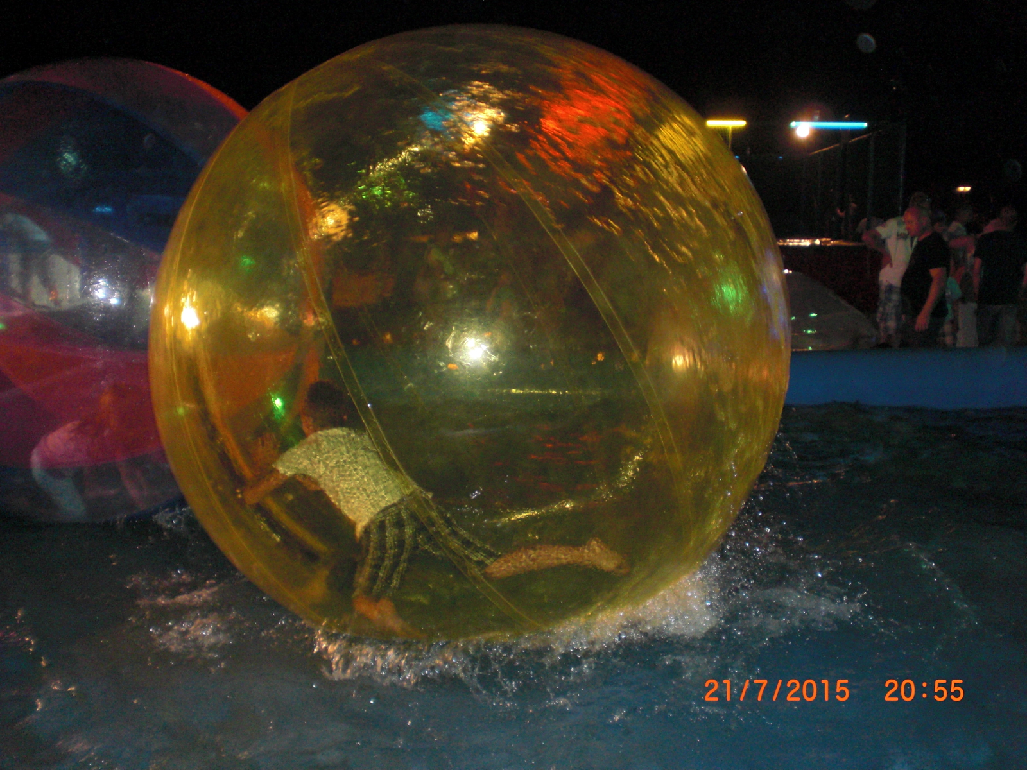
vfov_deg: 37.7
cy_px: 385
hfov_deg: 49.0
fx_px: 1127
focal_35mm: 38
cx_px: 514
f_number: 3.1
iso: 200
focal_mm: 6.3
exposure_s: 1/60
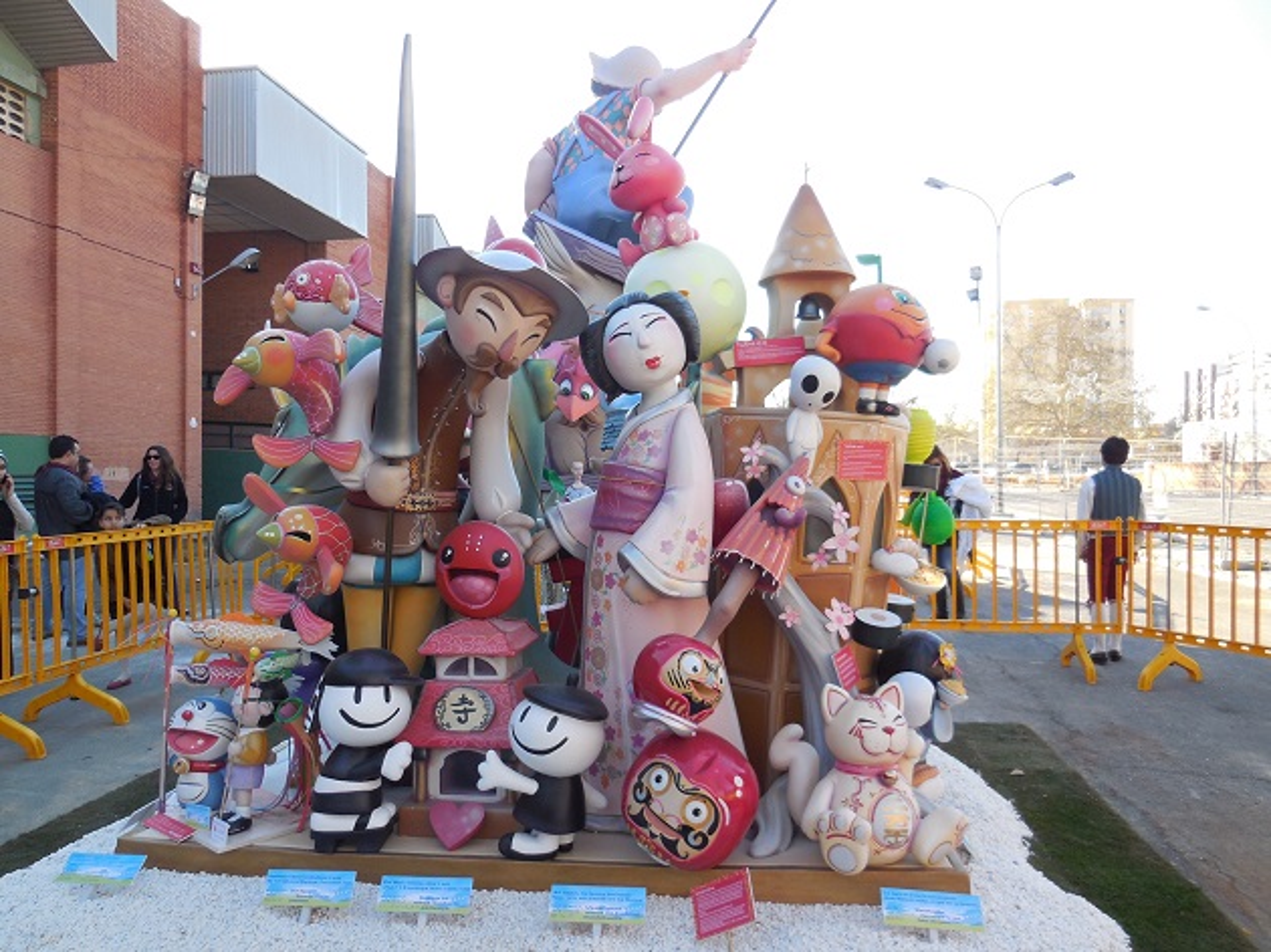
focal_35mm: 25
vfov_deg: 54.8
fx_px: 918
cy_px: 476
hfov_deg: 69.4
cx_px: 636
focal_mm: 4.5
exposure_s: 1/250
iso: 125
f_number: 3.1
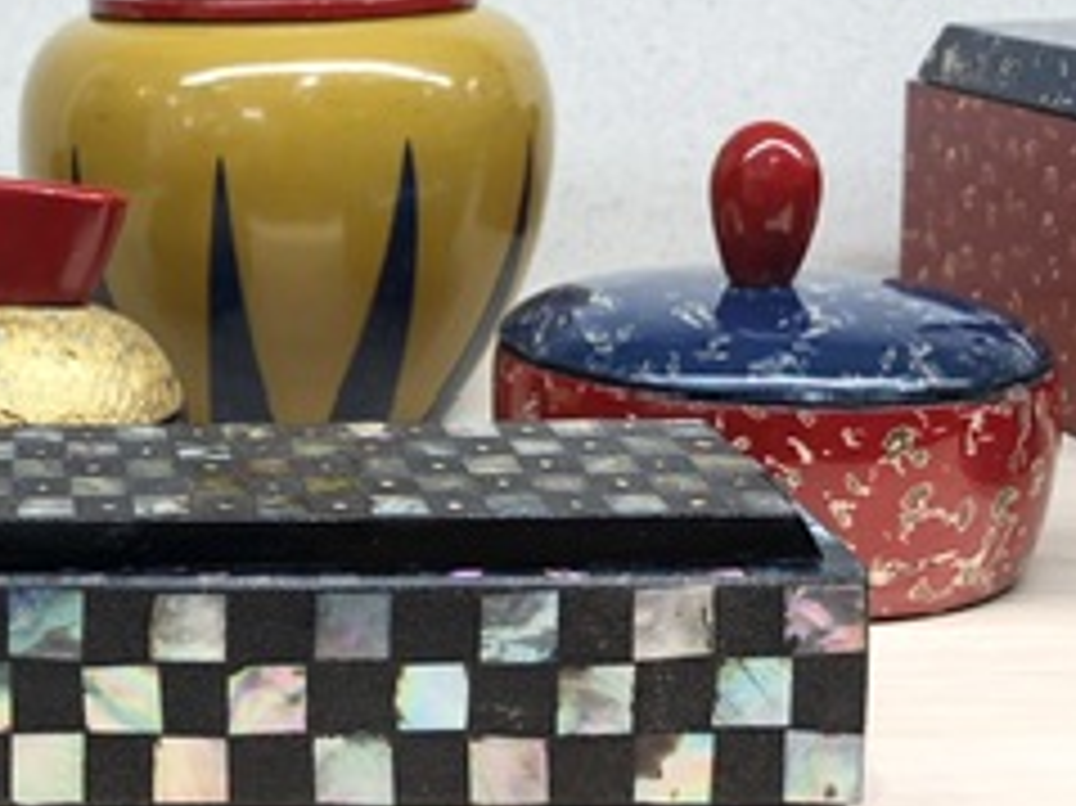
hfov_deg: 23.8
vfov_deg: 19.5
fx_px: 2330
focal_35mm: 75
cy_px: 216
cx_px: -198
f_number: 1.8
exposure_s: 1/120
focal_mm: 3.99
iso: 50
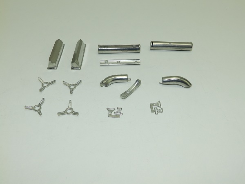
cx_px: 122
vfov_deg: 44.2
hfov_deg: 56.8
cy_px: 92
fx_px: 226
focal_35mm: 32
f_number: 4
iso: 80
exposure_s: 1/100
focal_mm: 5.7
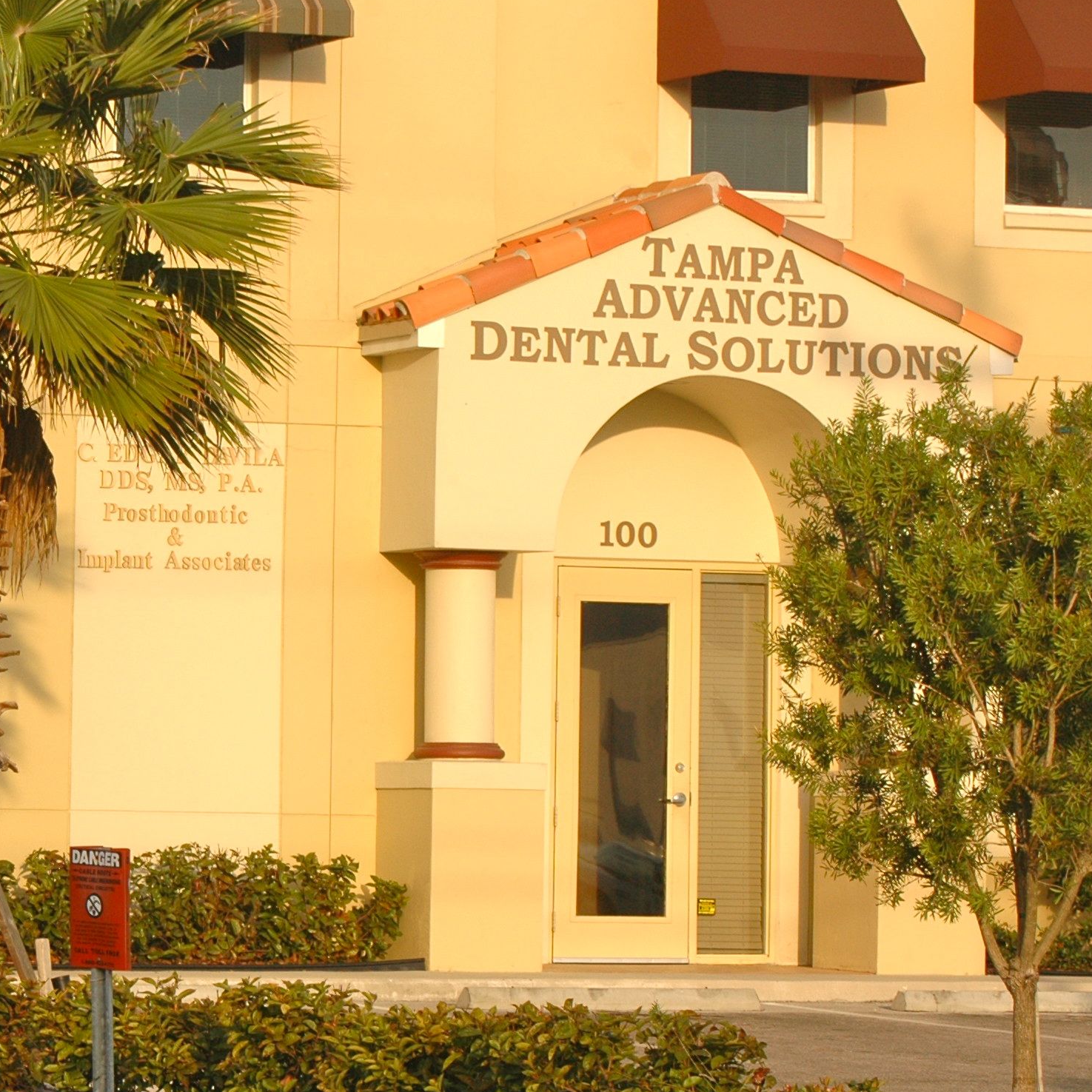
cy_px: 604
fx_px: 6955
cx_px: 187
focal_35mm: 195
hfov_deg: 9.0
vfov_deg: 9.0
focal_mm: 75
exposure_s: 1/200
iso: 200
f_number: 8
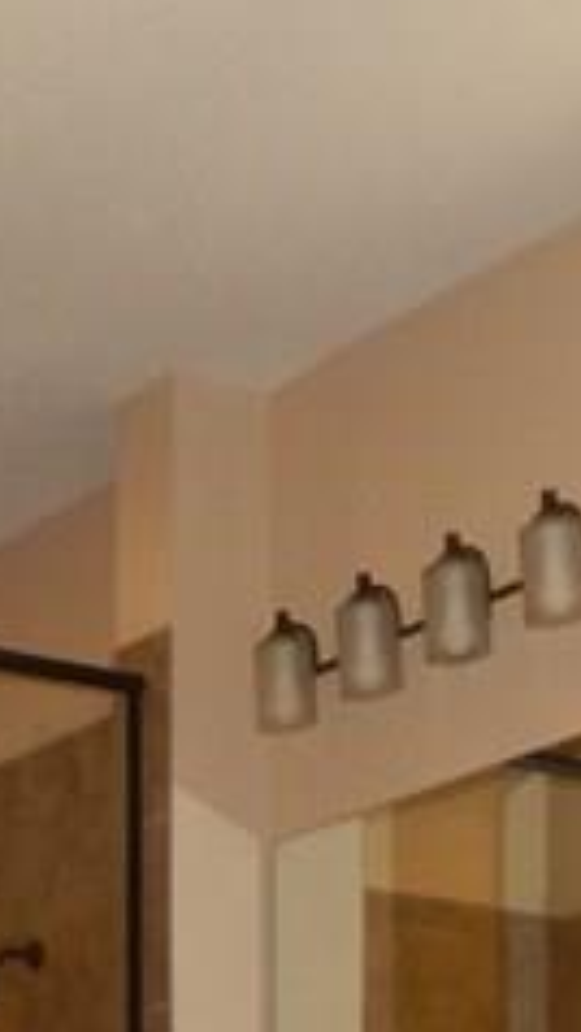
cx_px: -169
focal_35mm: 103
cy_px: 1453
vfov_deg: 18.8
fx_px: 2819
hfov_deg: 11.5
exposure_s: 1/30
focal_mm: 4
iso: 200
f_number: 3
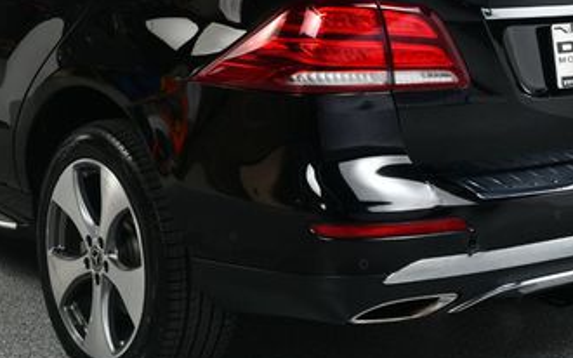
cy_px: 57
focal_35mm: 79
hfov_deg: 26.1
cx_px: 243
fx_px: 1233
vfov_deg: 16.3
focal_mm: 27
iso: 100
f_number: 10
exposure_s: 1/160
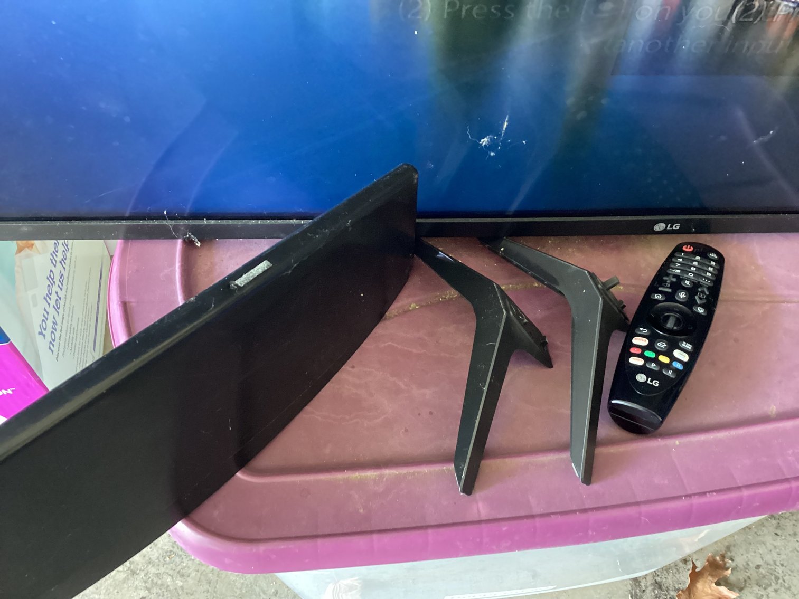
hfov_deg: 58.3
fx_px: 716
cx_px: 400
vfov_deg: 45.4
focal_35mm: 31
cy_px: 300
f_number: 2.4
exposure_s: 1/30
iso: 500
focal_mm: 3.3
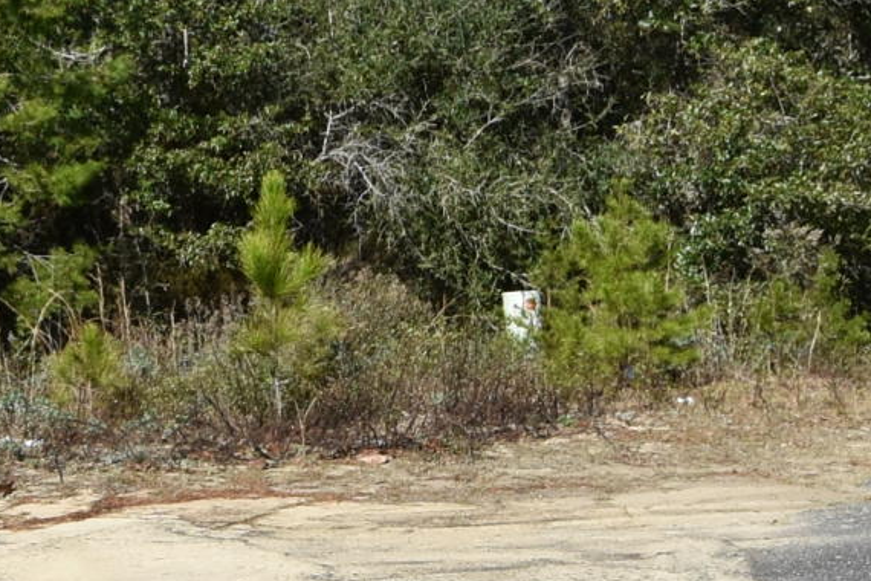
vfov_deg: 17.1
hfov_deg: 23.7
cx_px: -136
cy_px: 97
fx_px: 1911
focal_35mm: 79
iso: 220
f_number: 8
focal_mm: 10
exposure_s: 1/500
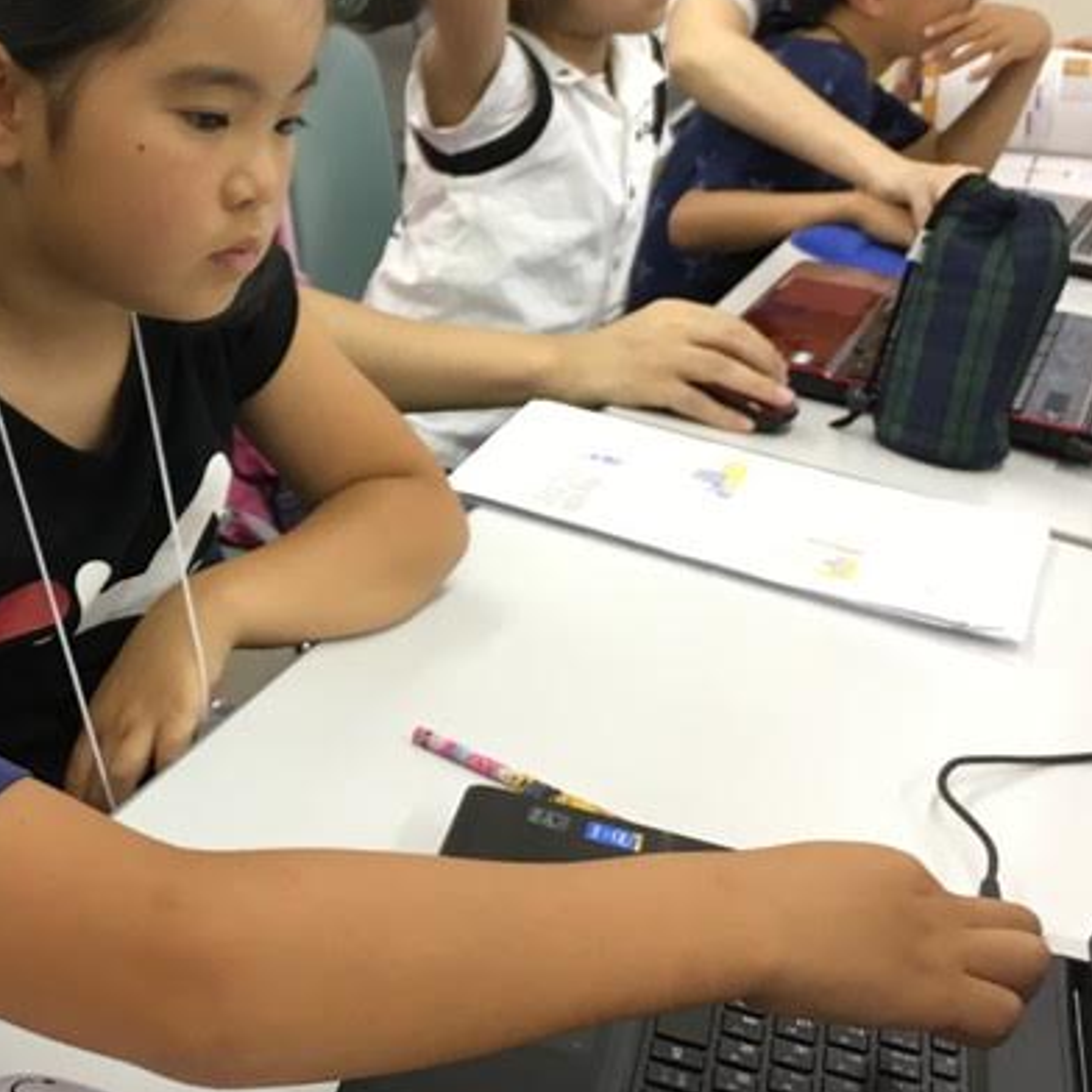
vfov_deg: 25.6
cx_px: -11
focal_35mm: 67
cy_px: 379
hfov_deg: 24.5
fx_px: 2391
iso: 64
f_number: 2.2
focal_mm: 4.15
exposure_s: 1/30
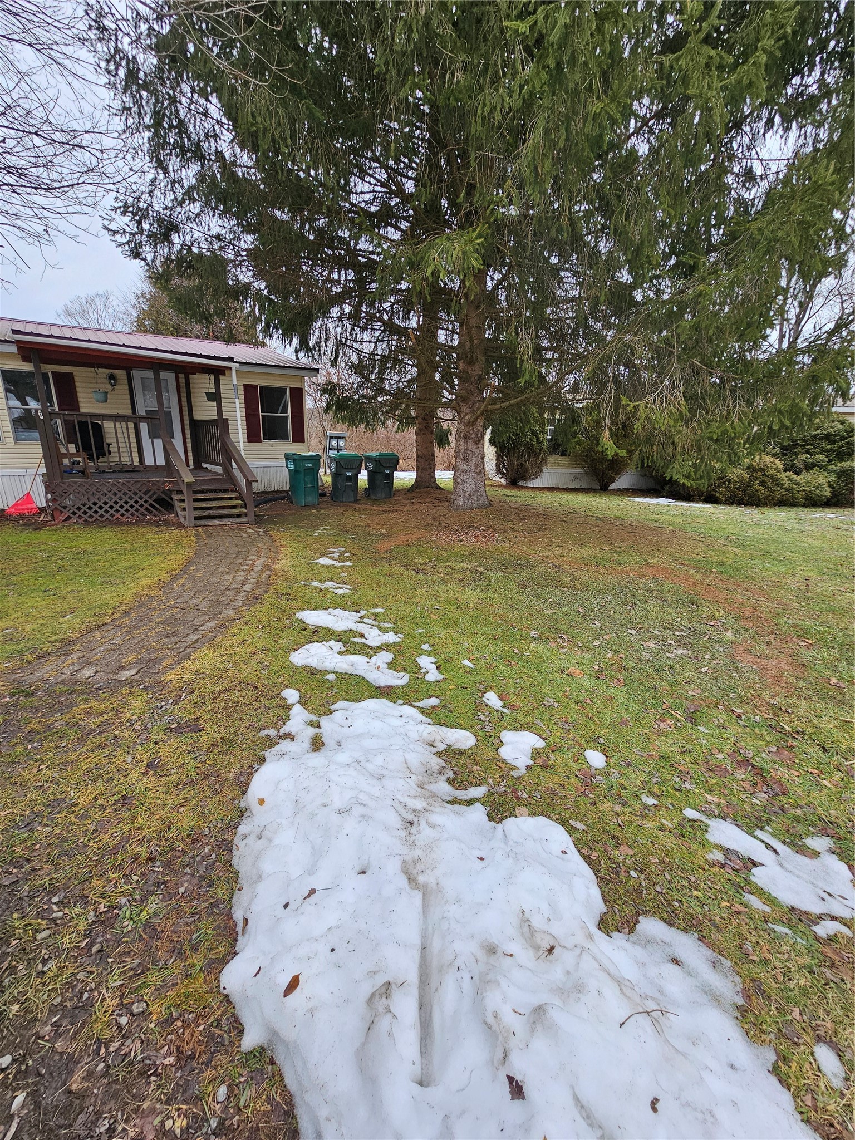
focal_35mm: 13
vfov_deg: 106.2
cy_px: 570
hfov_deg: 89.9
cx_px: 428
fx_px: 428
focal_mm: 2.2
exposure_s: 1/340
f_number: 2.2
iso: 50
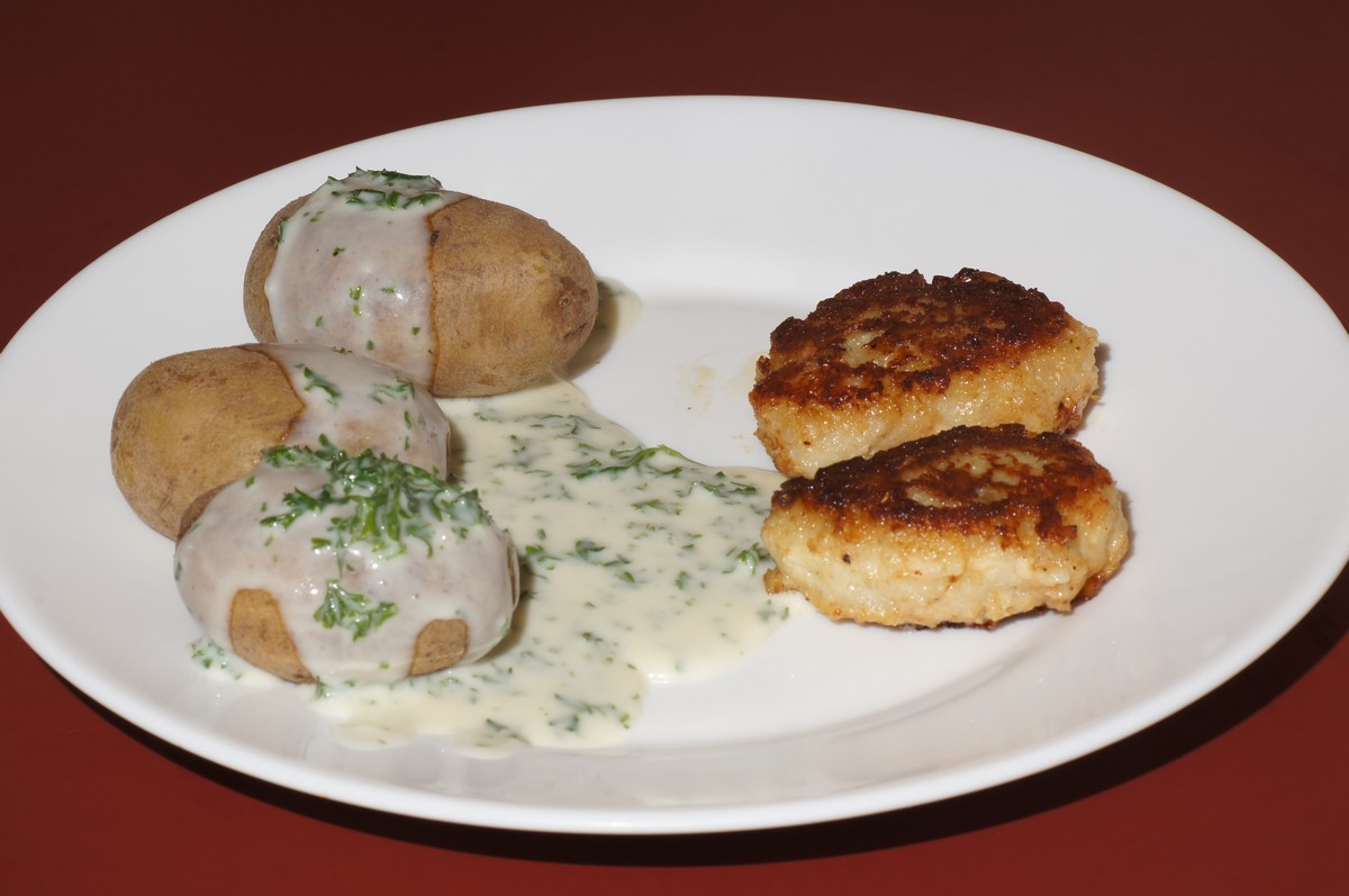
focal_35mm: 135
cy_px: 448
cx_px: 674
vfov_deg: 10.1
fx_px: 5053
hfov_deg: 15.2
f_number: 16
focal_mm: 90
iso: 100
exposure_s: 1/160
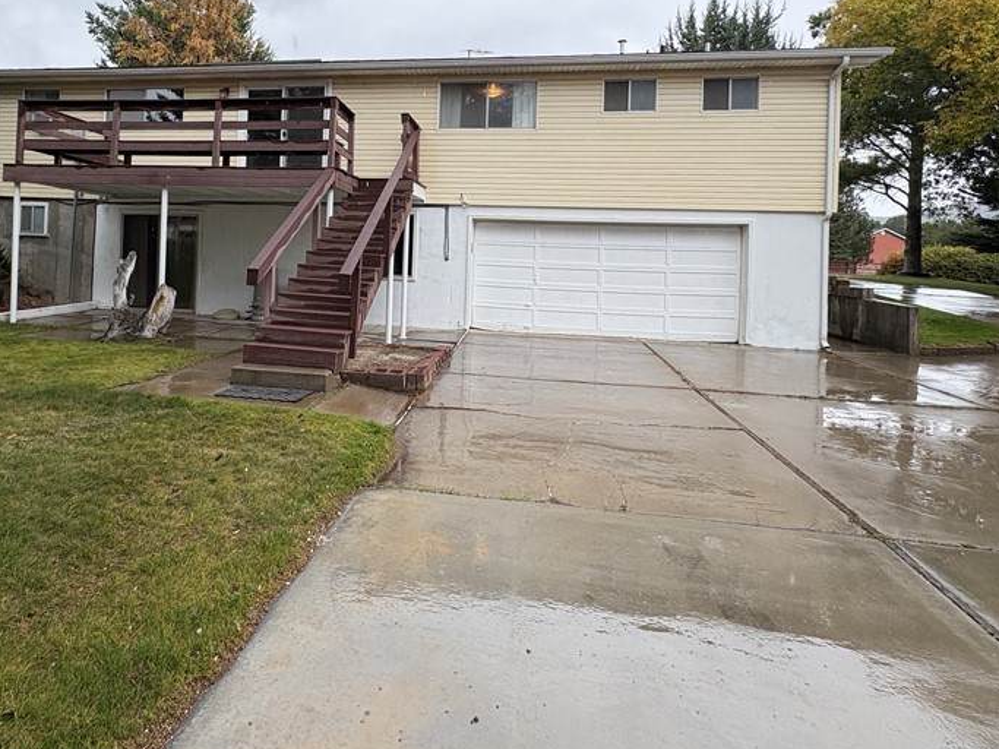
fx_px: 606
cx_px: 418
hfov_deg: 78.4
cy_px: 250
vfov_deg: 61.9
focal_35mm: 21
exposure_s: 1/344
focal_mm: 2.22
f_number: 2.2
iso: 64
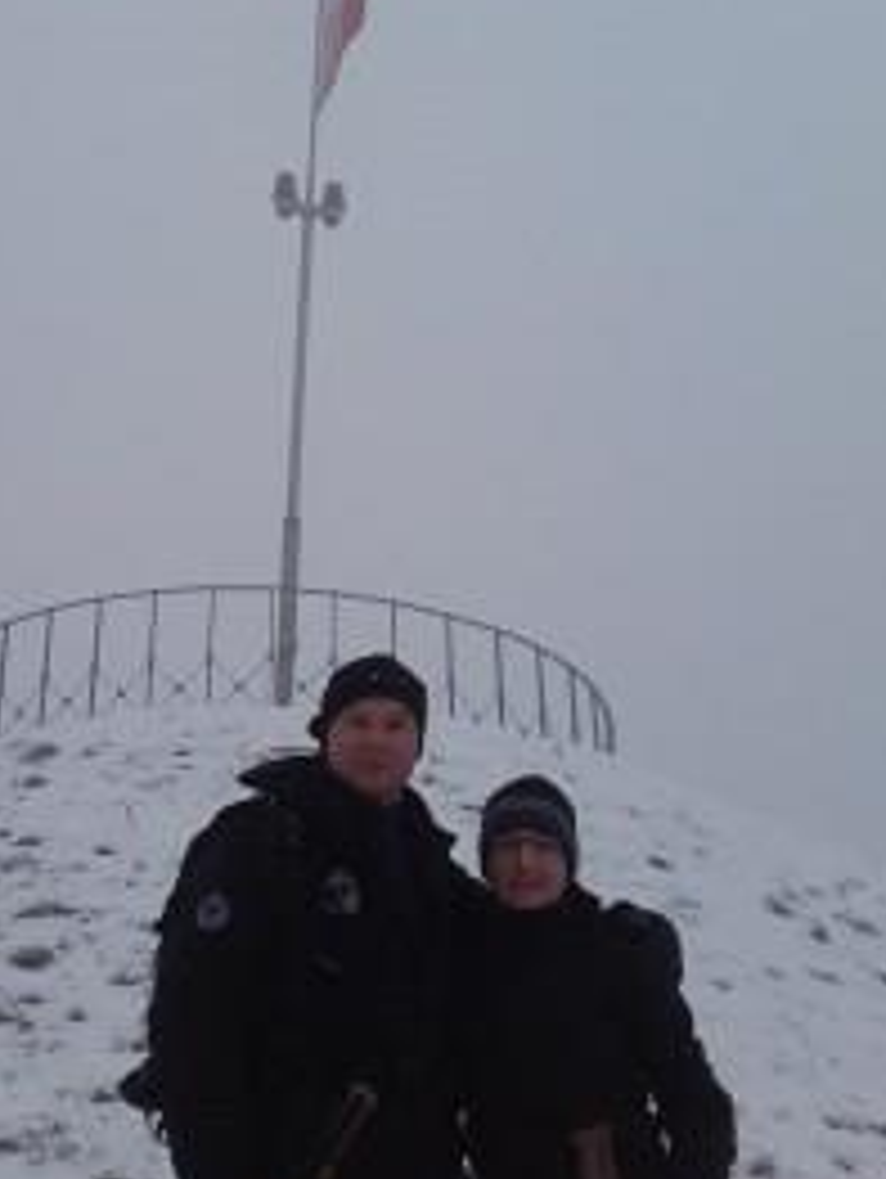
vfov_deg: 35.9
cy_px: 446
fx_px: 1806
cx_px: 306
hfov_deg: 27.4
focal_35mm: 53
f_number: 2.2
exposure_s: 1/689
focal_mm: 3.3
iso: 50
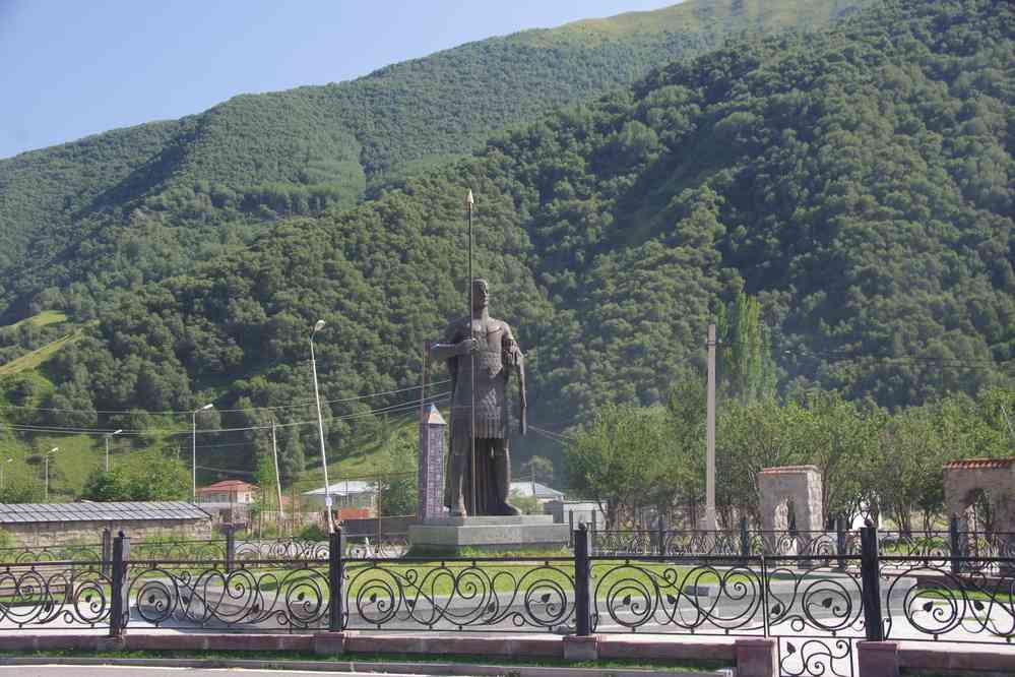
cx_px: 508
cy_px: 338
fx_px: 1381
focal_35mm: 49
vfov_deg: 27.5
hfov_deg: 40.3
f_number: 8
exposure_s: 1/60
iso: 200
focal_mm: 32.5
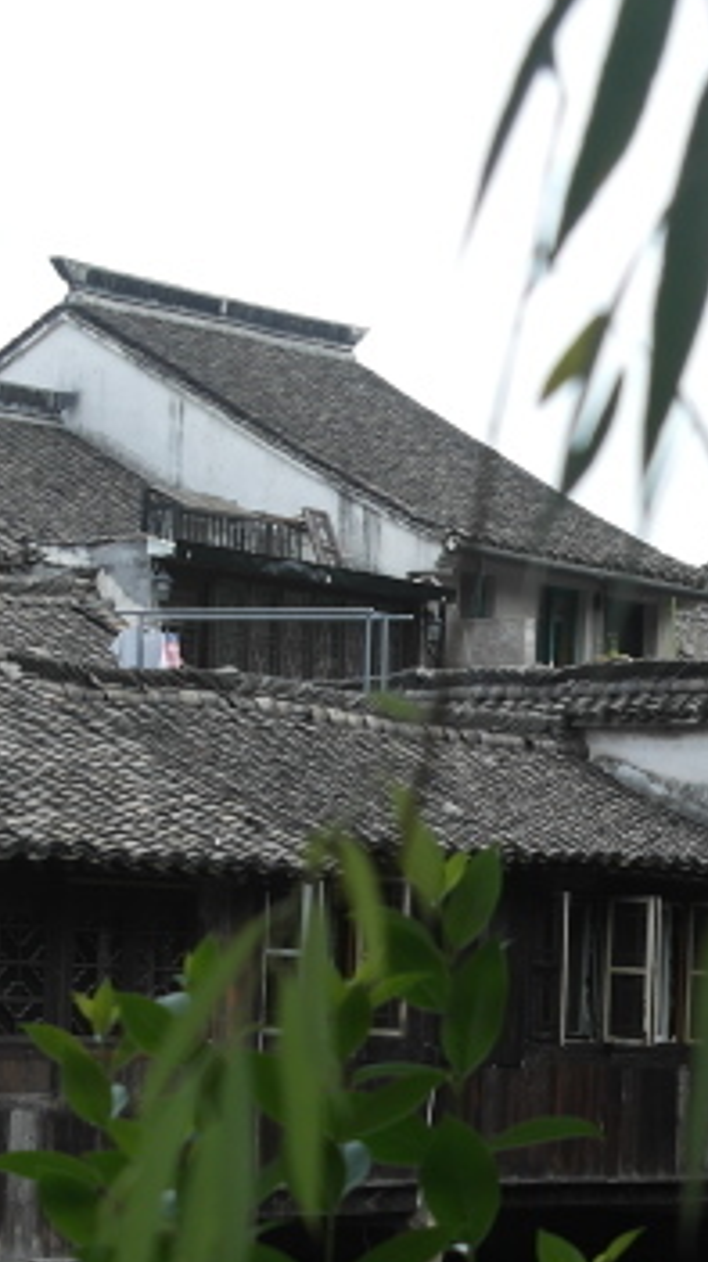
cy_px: 1026
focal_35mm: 110
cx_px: 1067
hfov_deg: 10.6
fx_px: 3677
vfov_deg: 19.3
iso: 100
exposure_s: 1/200
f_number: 5.6
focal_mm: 24
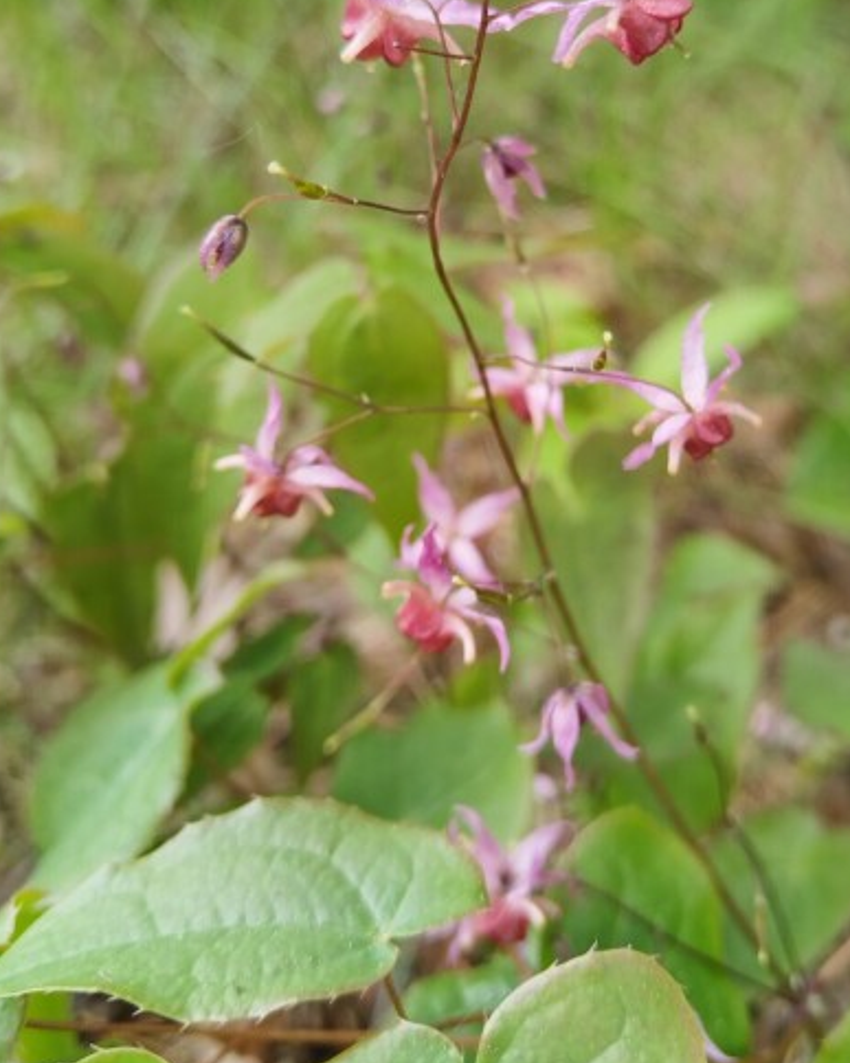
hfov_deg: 42.0
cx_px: 521
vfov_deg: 50.7
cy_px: 366
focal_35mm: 35
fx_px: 1101
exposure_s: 1/100
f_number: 1.9
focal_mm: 4.95
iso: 217
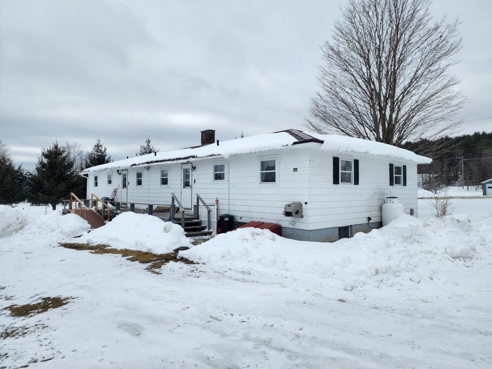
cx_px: 246
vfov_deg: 58.9
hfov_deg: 73.9
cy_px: 184
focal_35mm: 23
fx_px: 327
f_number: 1.8
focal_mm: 6.4
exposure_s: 1/1554
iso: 12
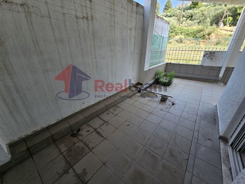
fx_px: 92
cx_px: 122
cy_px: 92
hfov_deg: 106.2
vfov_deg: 89.9
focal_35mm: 13
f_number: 2.2
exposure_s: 1/250
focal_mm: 2.2
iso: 64
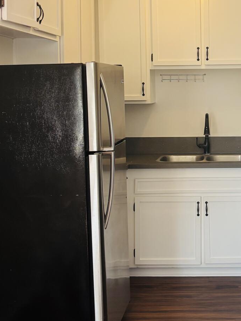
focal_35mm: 57
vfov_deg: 33.4
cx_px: 223
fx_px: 529
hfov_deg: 24.8
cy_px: 97
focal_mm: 5.96
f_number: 1.6
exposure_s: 1/120
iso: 100
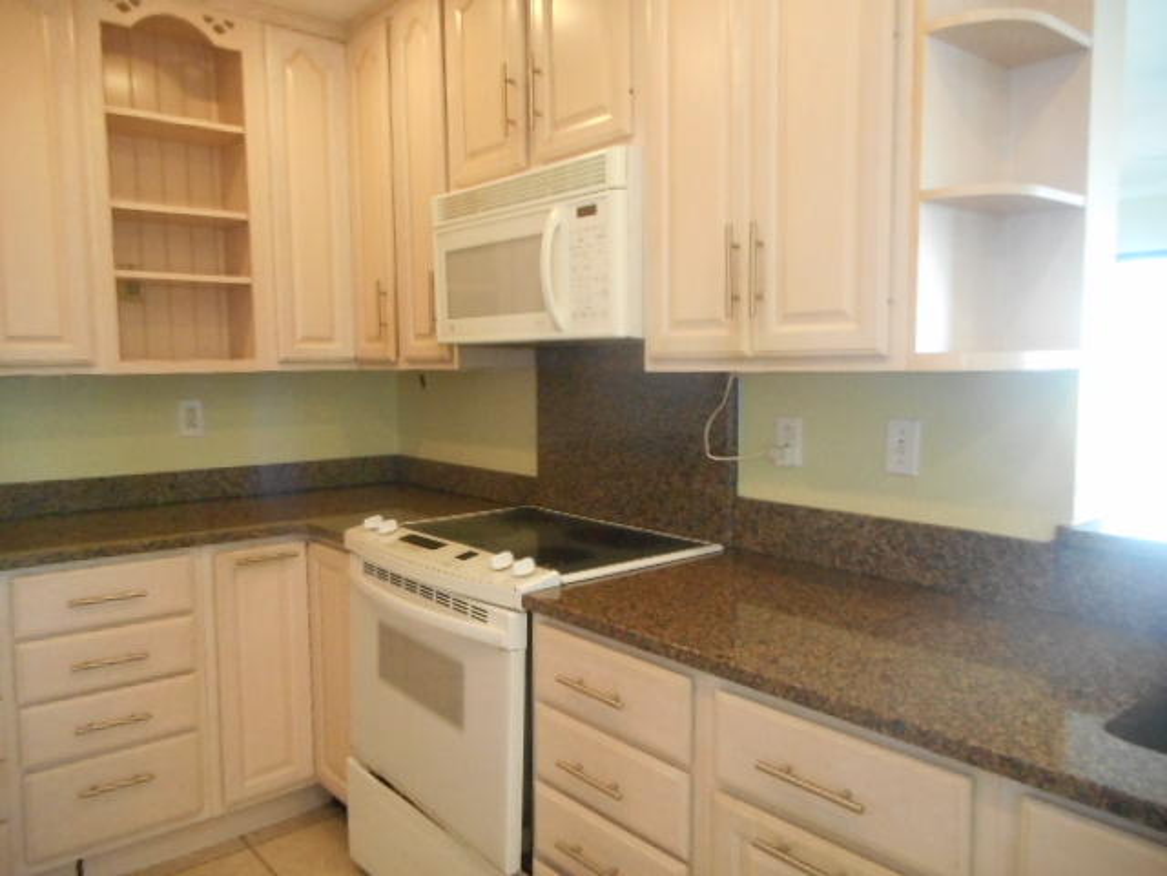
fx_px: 843
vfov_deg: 54.9
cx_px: 584
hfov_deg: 69.4
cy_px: 438
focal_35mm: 25
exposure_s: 1/25
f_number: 3.7
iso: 800
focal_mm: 4.5
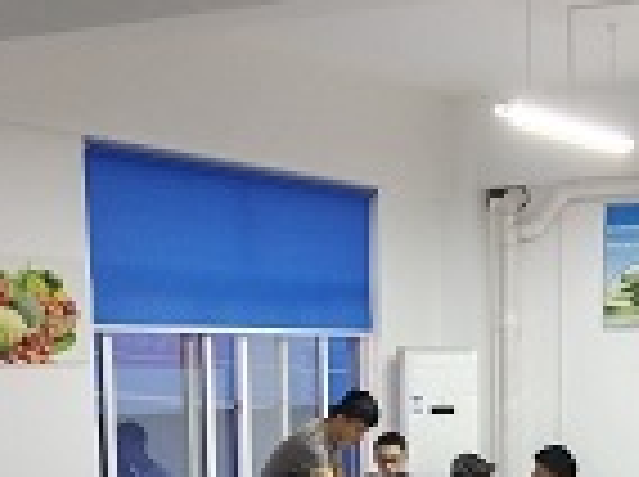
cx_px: 558
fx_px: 1640
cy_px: 619
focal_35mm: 89
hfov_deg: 21.6
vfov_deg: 15.7
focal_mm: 3.95
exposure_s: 1/33.3
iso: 317
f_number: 1.8
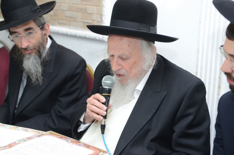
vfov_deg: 20.5
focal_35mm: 66
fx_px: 428
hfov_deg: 30.6
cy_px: 78
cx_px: 117
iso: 800
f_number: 3.5
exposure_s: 1/125
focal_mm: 44
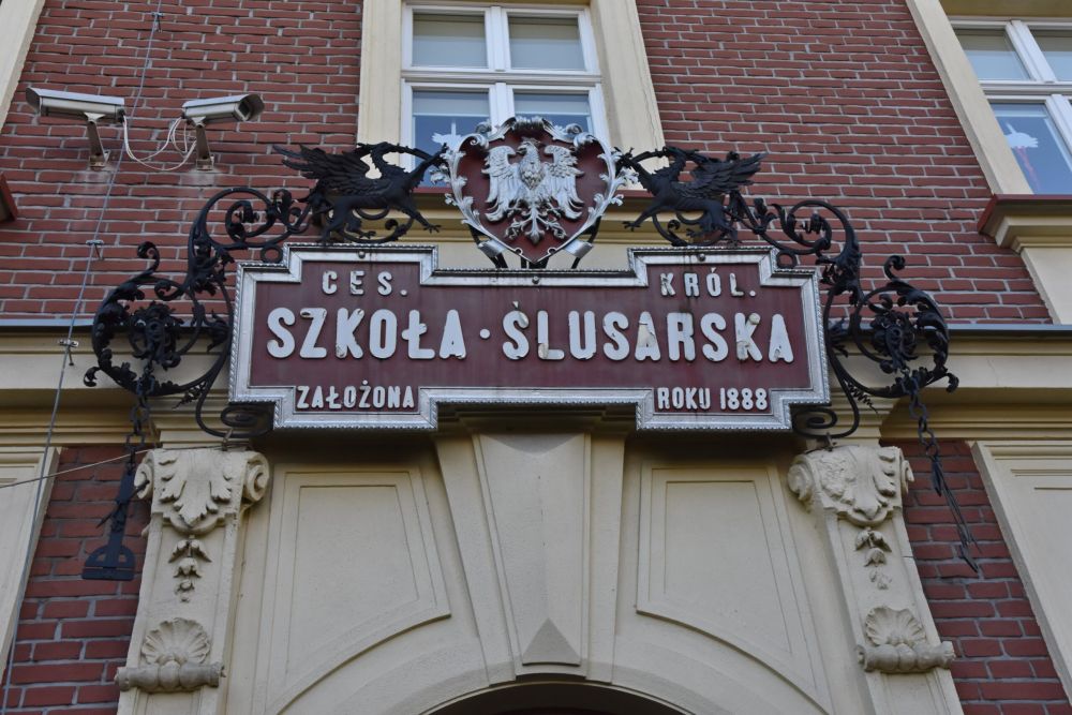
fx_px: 1161
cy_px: 358
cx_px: 536
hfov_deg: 49.5
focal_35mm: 39
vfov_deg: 34.2
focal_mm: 26
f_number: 8
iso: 800
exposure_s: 1/250
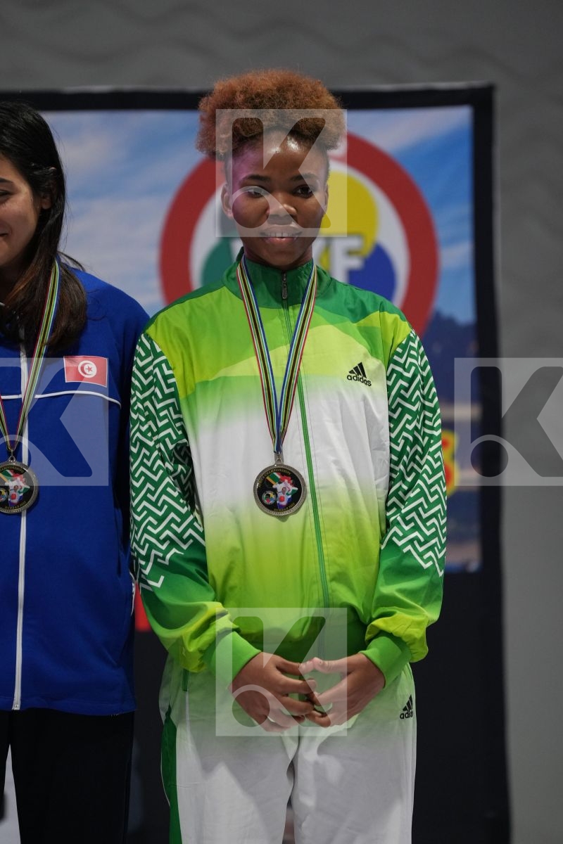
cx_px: 282
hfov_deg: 6.9
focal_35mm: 200
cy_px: 422
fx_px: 4691
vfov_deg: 10.3
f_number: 2.8
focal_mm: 200
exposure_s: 1/250
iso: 2000
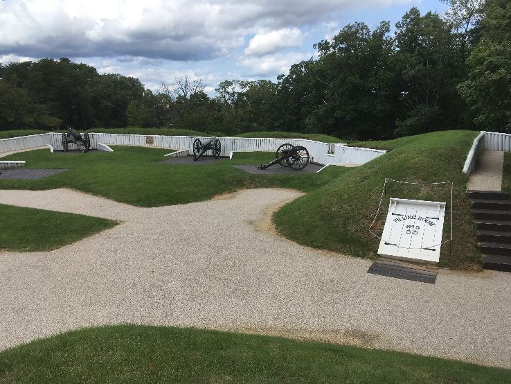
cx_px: 256
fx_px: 428
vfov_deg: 48.3
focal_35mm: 29
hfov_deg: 61.6
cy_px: 192
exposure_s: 1/1282
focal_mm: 4.15
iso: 25
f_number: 2.2
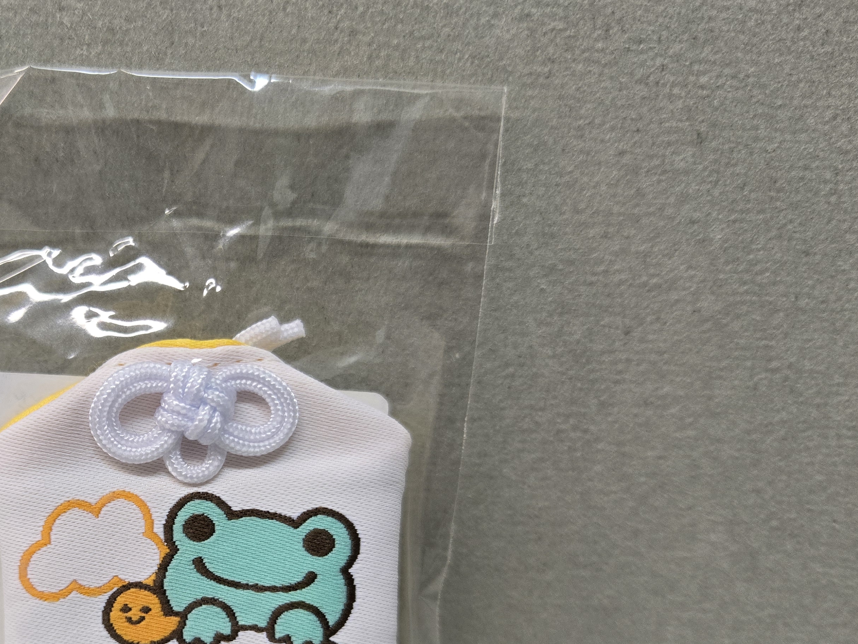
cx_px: 169
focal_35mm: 38
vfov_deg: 37.0
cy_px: 470
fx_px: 942
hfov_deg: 46.4
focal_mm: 5.4
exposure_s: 1/100
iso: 250
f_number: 1.8
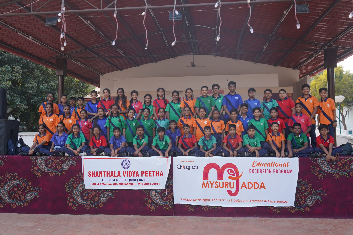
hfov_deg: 61.9
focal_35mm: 30
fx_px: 294
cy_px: 118
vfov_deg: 43.6
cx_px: 176
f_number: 4
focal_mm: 30
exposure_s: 1/1000
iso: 1000
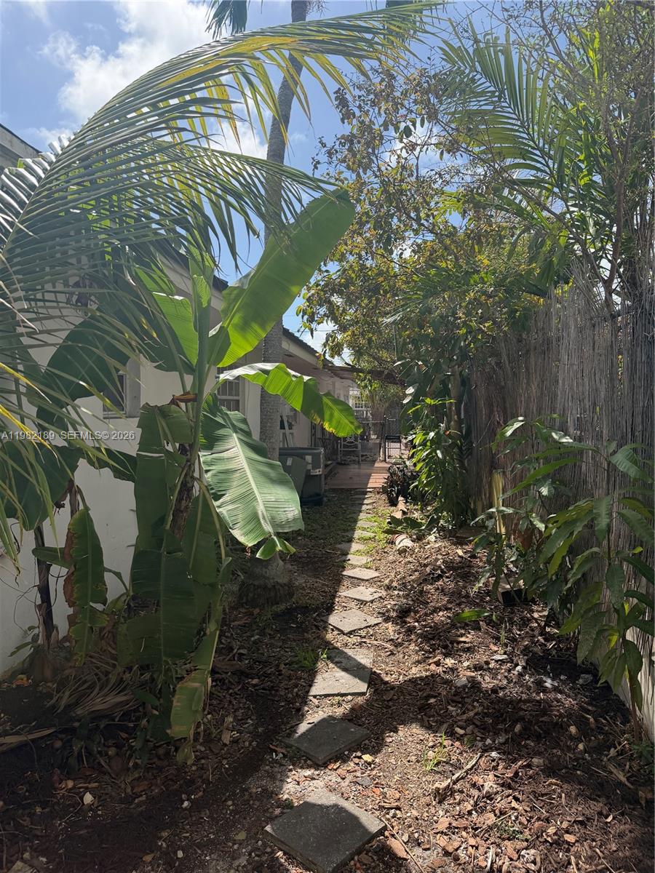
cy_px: 436
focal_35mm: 24
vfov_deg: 71.6
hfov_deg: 56.8
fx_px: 606
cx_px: 328
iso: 100
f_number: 1.78
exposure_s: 1/4167
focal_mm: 6.76
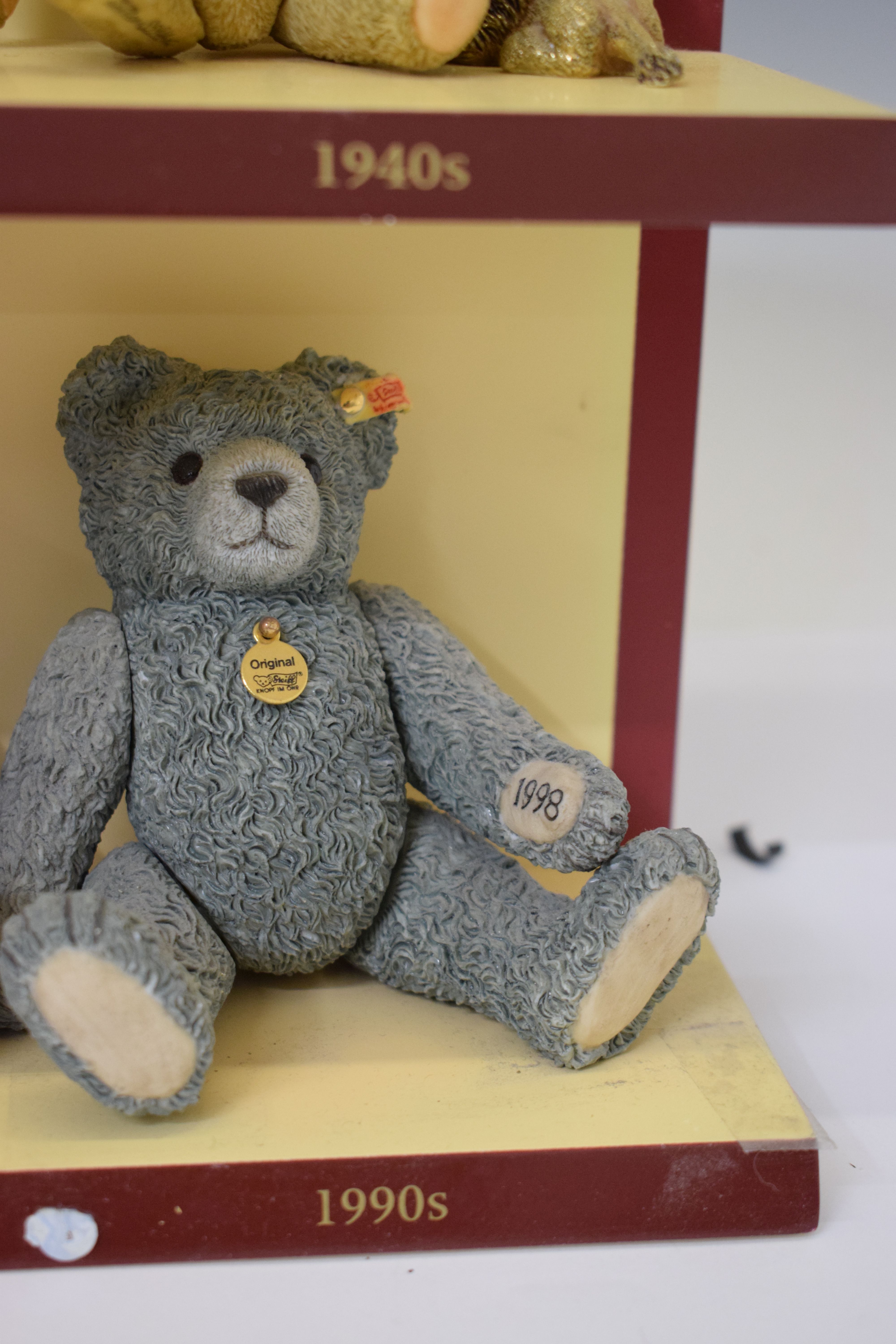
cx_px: 448
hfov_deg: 21.6
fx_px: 2352
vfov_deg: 31.9
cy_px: 672
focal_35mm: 63
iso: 1600
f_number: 5.6
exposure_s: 1/125
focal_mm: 42
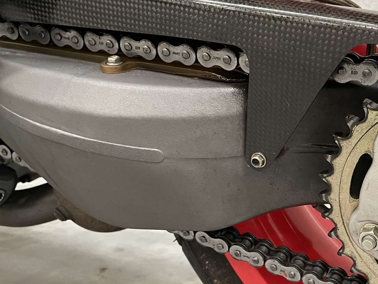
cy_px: 172
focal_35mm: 47
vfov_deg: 30.8
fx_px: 513
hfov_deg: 38.8
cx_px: 306
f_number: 1.6
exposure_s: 1/50
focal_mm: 4.2
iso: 500
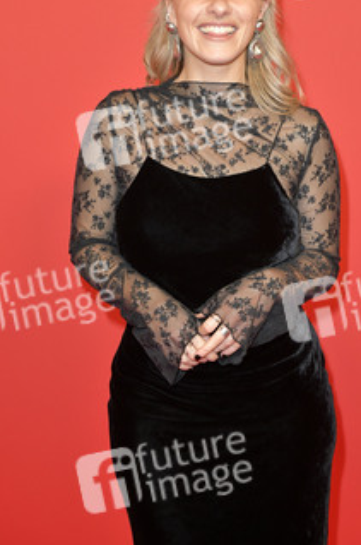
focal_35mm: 73
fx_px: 1102
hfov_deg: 18.6
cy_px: 216
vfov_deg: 27.7
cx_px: 214
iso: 1600
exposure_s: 1/200
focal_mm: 58
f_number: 7.1
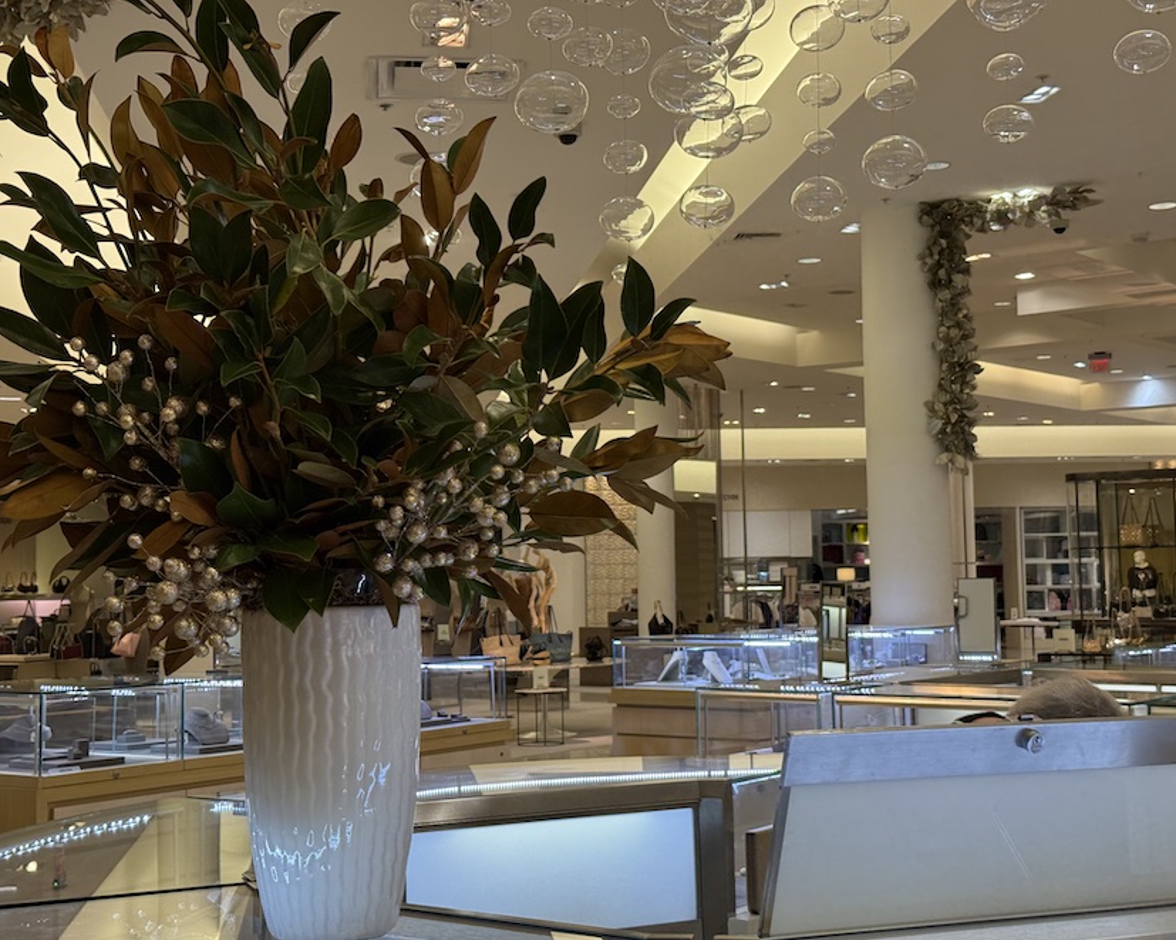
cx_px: 607
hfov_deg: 36.7
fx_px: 1774
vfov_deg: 29.7
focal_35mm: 51
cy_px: 474
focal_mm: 6.76
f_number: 1.78
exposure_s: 1/197
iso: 100
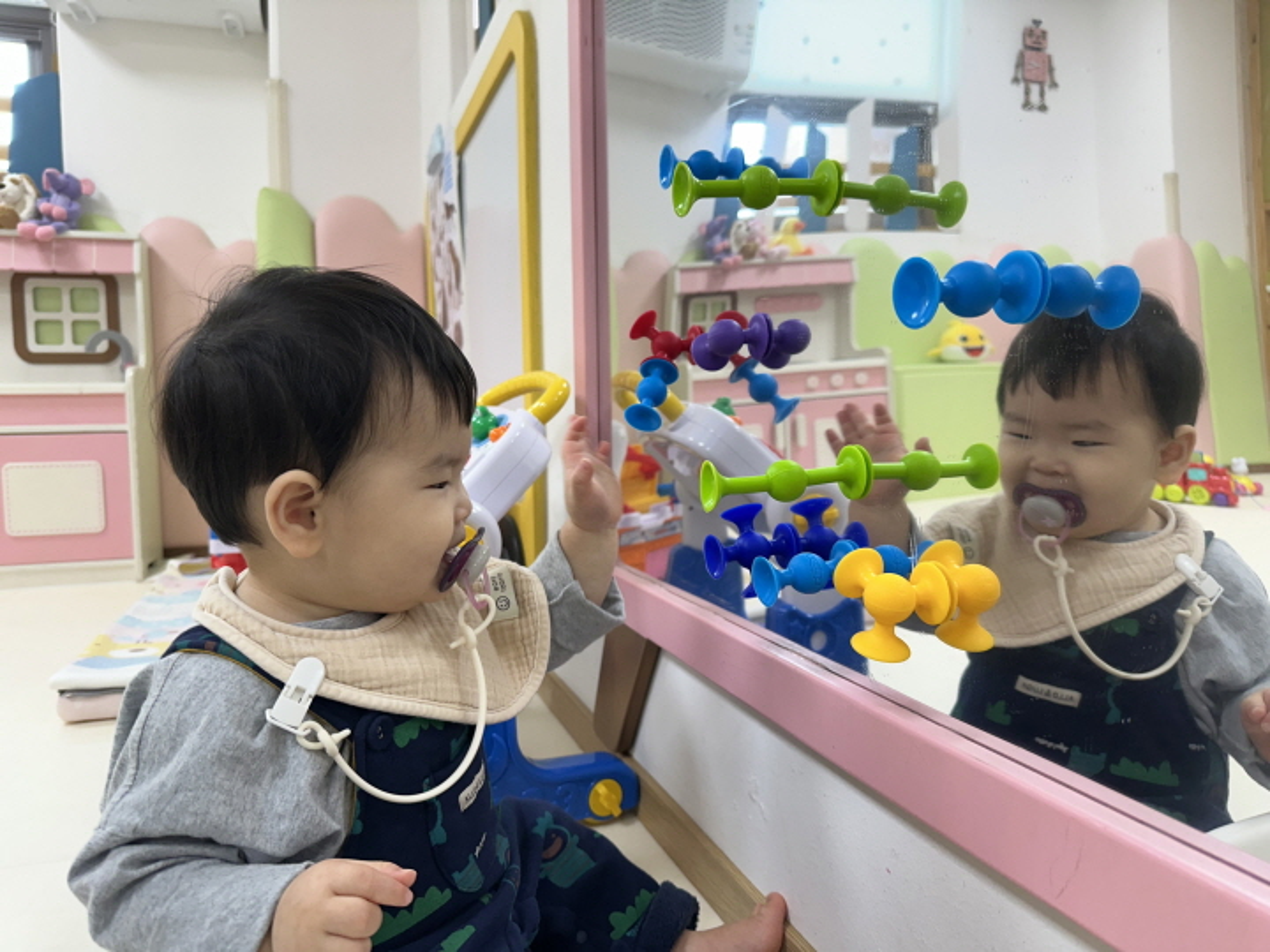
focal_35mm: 24
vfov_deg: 56.8
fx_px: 881
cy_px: 476
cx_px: 635
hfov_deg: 71.6
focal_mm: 6.86
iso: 125
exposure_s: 1/120
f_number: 1.78
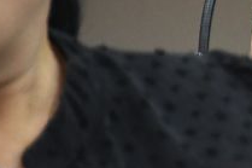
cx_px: 587
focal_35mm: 1286
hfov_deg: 1.6
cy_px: -228
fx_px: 8995
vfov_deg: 1.1
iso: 3200
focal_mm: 175
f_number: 6
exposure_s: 1/50
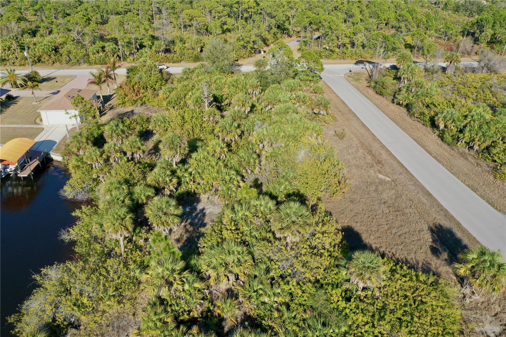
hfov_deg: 65.5
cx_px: 253
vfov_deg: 46.4
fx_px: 393
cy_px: 168
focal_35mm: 28
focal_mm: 10.26
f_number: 5.6
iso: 100
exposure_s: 1/320
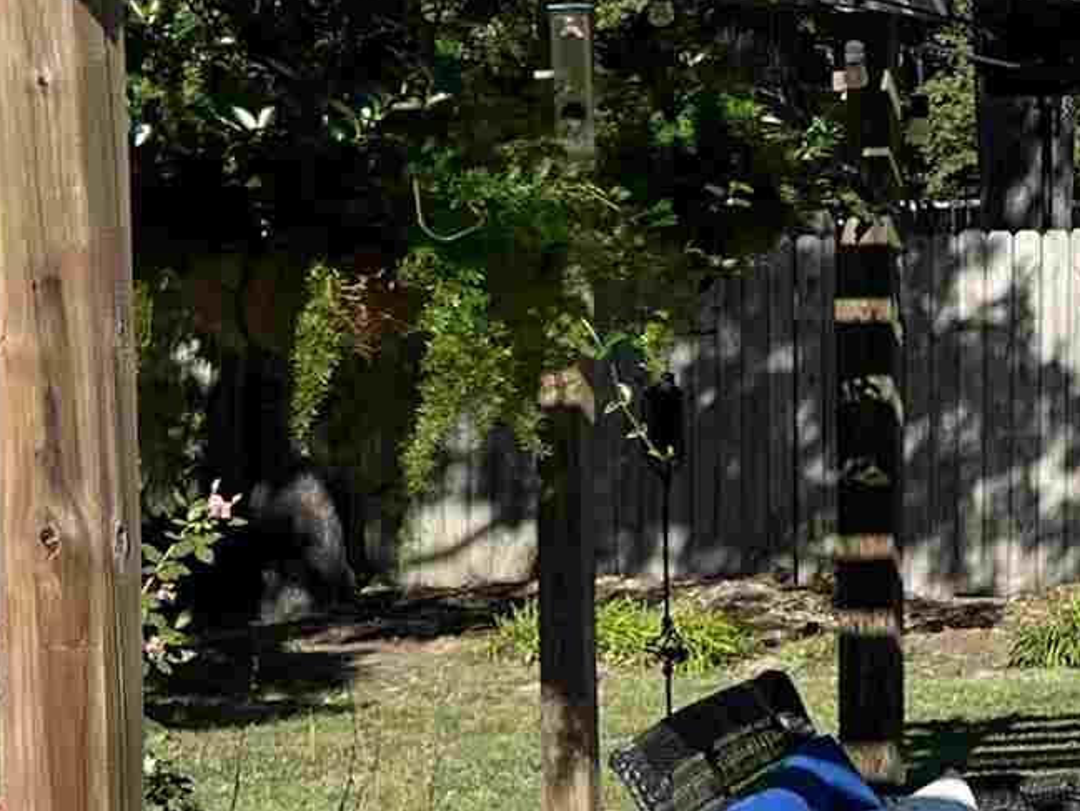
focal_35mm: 123
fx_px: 3838
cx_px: 2058
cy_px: 147
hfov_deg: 13.9
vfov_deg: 12.0
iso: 50
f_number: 1.5
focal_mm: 5.7
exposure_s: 1/3077
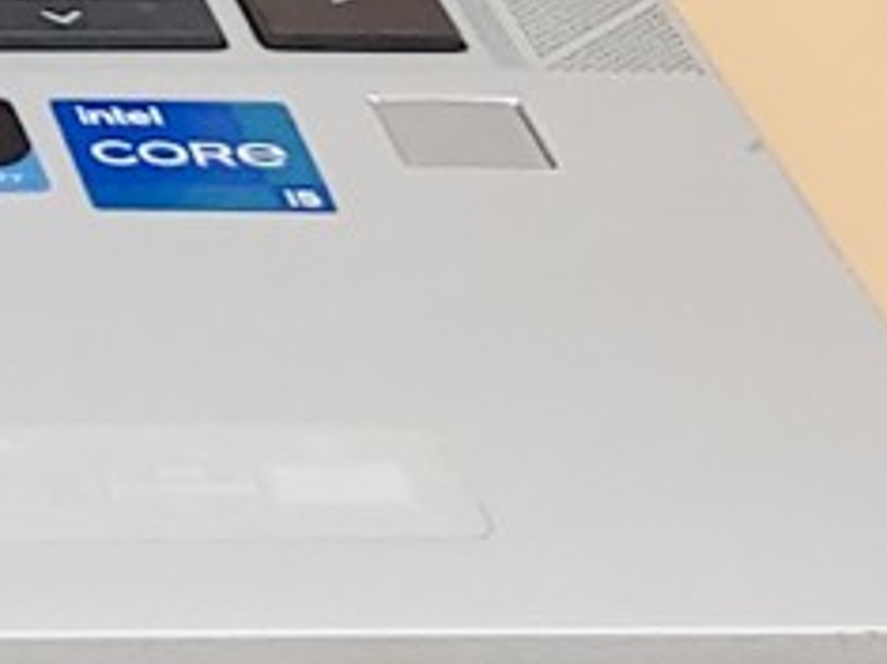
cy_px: -924
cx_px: -1393
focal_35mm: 251
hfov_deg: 7.3
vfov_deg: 5.7
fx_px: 6428
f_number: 1.8
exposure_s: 1/120
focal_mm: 4.36
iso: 50
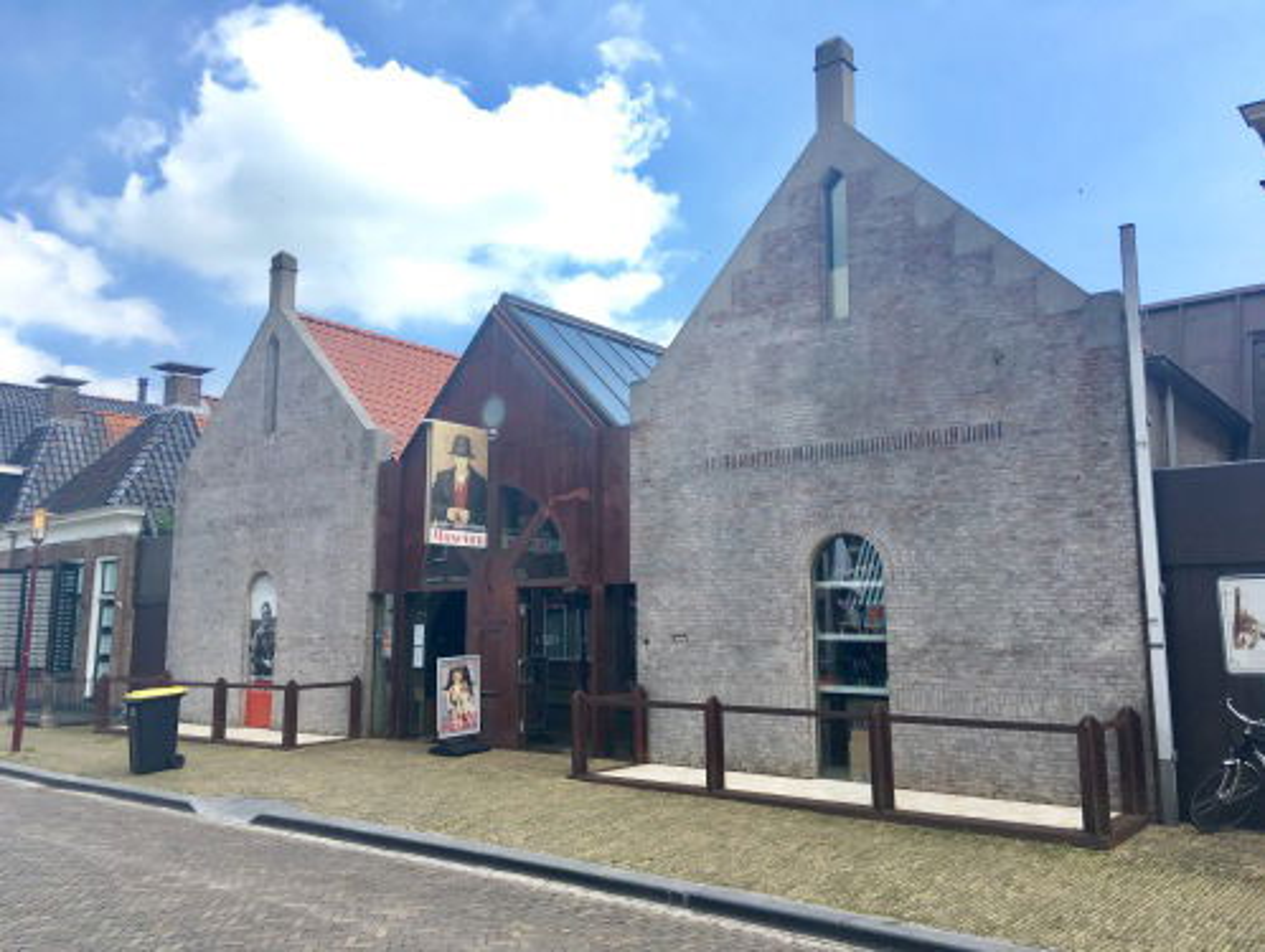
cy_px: 476
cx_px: 632
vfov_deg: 48.3
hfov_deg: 61.6
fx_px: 1061
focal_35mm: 29
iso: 25
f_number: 2.2
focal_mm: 4.15
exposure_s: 1/810
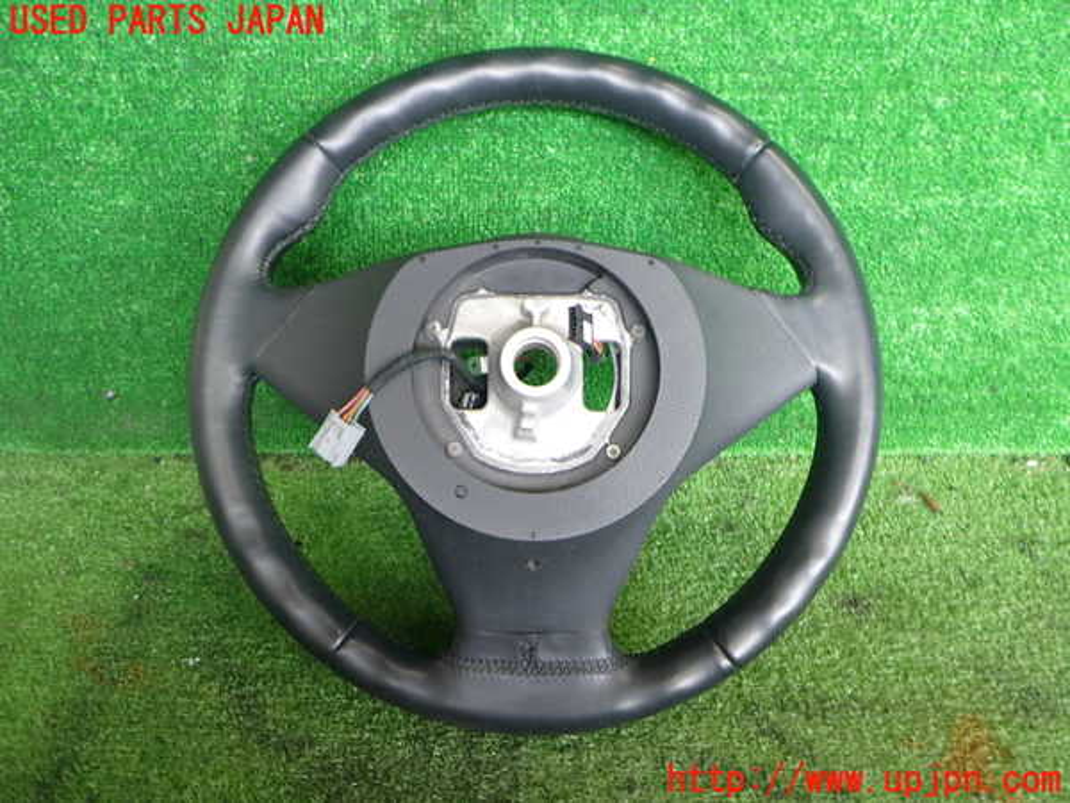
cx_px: 535
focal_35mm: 30
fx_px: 927
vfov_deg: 46.8
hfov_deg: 60.0
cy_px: 402
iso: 200
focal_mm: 5.4
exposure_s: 1/50
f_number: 2.3
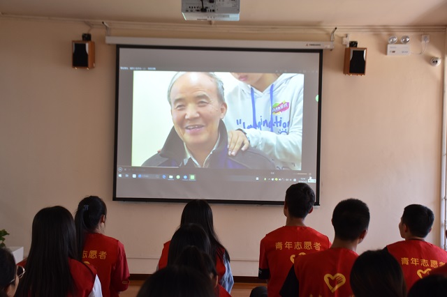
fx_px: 596
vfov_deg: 28.0
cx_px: 224
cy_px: 148
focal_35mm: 48
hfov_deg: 41.1
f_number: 4
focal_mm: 32
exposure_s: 1/50
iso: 640
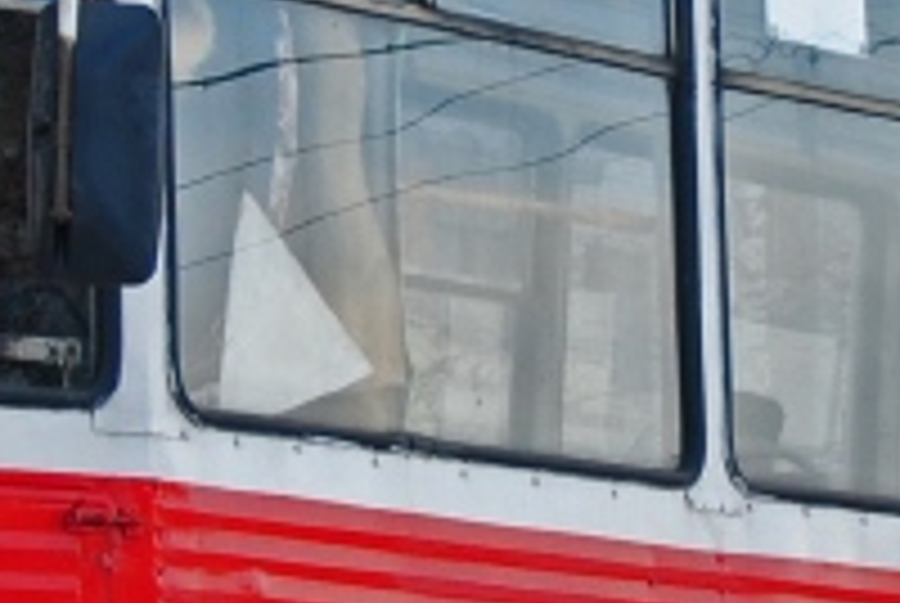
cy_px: 74
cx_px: 688
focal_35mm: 306
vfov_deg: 4.5
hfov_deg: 6.7
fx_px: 7661
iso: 200
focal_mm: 34
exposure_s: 1/100
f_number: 4.2
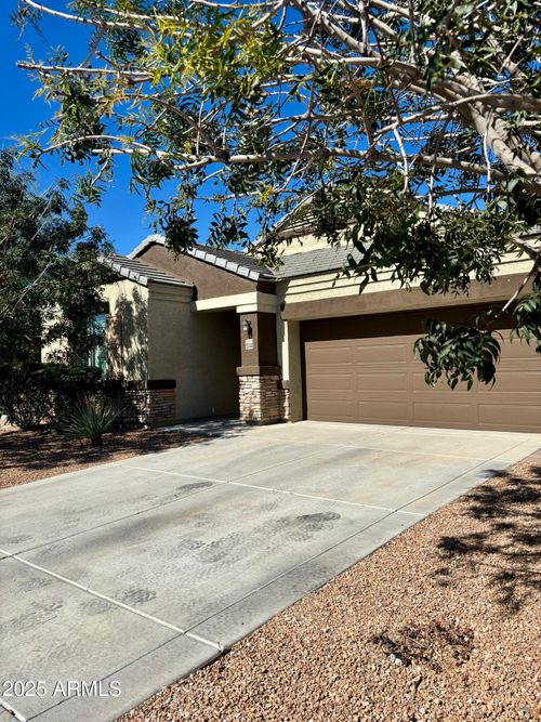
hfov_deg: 53.0
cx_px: 270
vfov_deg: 67.3
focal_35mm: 26
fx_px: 542
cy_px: 361
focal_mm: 5.96
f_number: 1.6
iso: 50
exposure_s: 1/4630
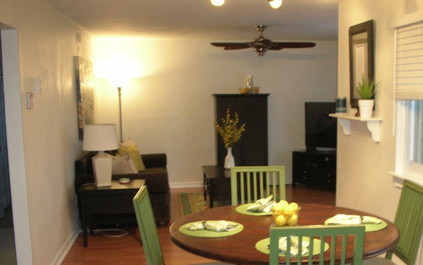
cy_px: 197
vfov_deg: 27.1
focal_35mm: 47
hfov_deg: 42.6
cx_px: 231
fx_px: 542
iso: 200
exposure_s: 1/18.5
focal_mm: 5.8
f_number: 3
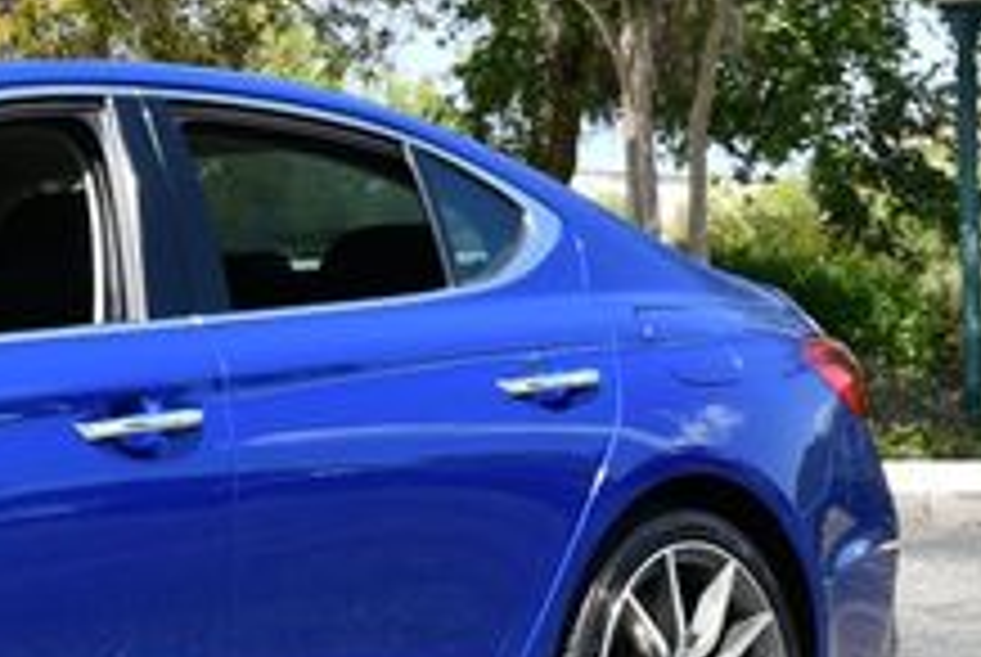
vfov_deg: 9.8
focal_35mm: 141
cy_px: 225
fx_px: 3847
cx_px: -446
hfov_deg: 13.7
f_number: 8
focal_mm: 24
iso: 180
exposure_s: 1/250
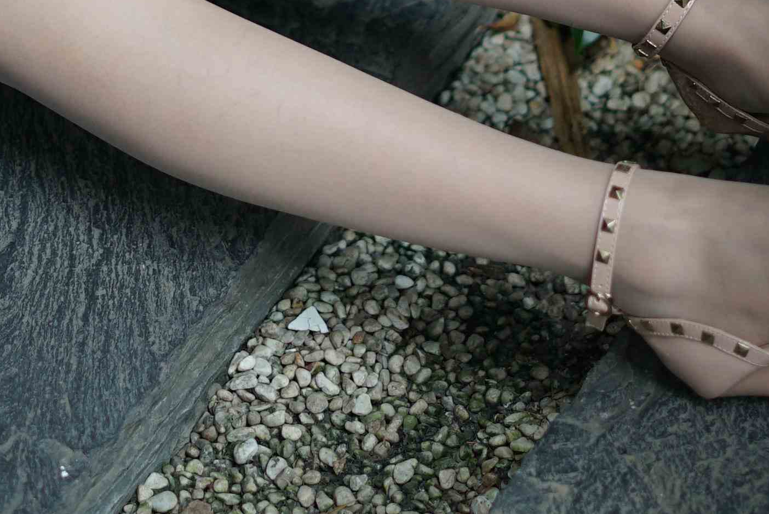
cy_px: -124
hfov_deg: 13.5
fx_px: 3227
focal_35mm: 151
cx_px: 202
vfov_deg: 9.0
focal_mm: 50
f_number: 1.8
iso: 200
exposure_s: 1/1000
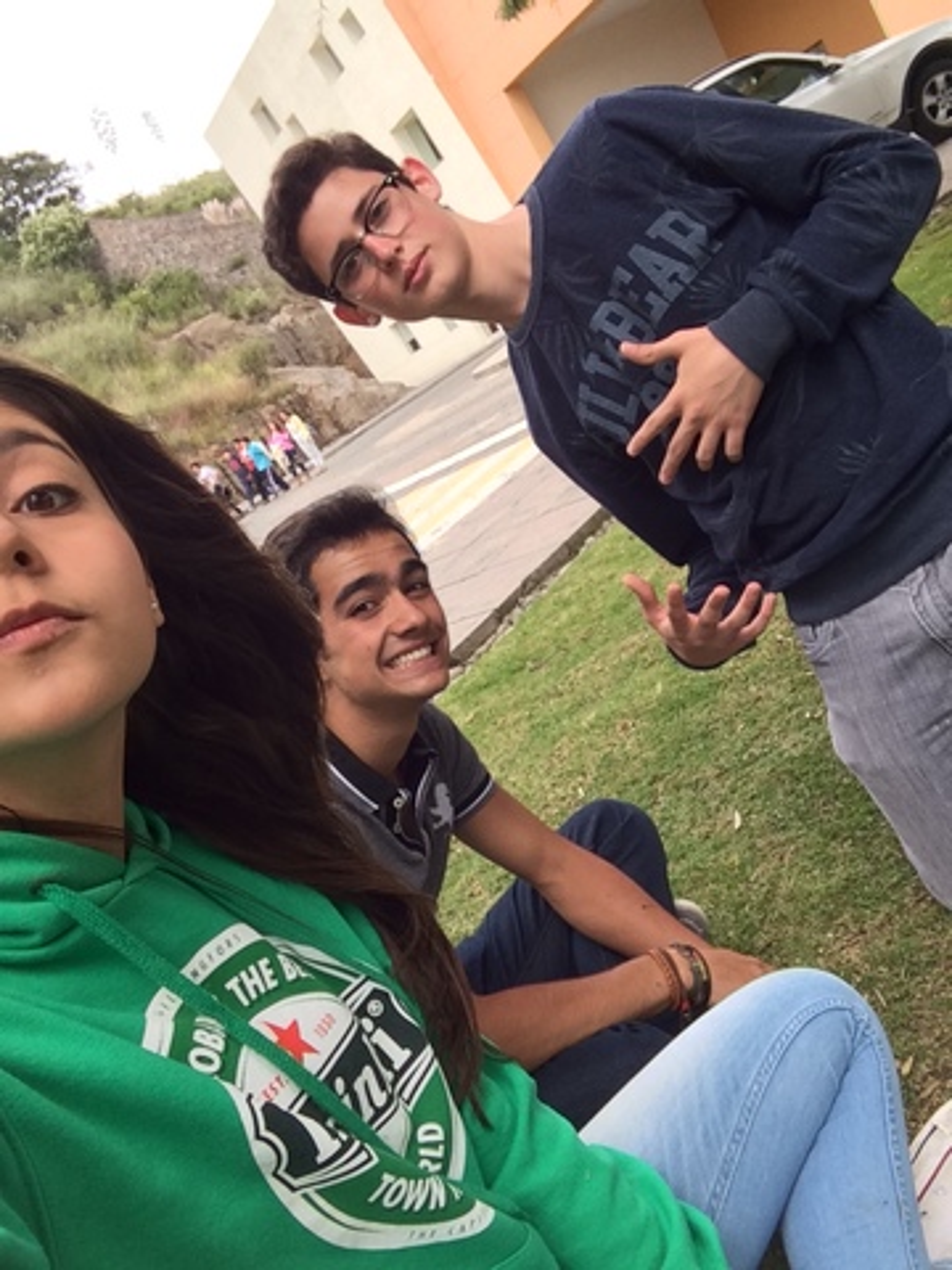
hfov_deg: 45.4
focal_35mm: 31
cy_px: 635
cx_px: 476
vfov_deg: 58.4
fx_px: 1137
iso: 50
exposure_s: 1/142
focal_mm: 2.15
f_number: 2.4
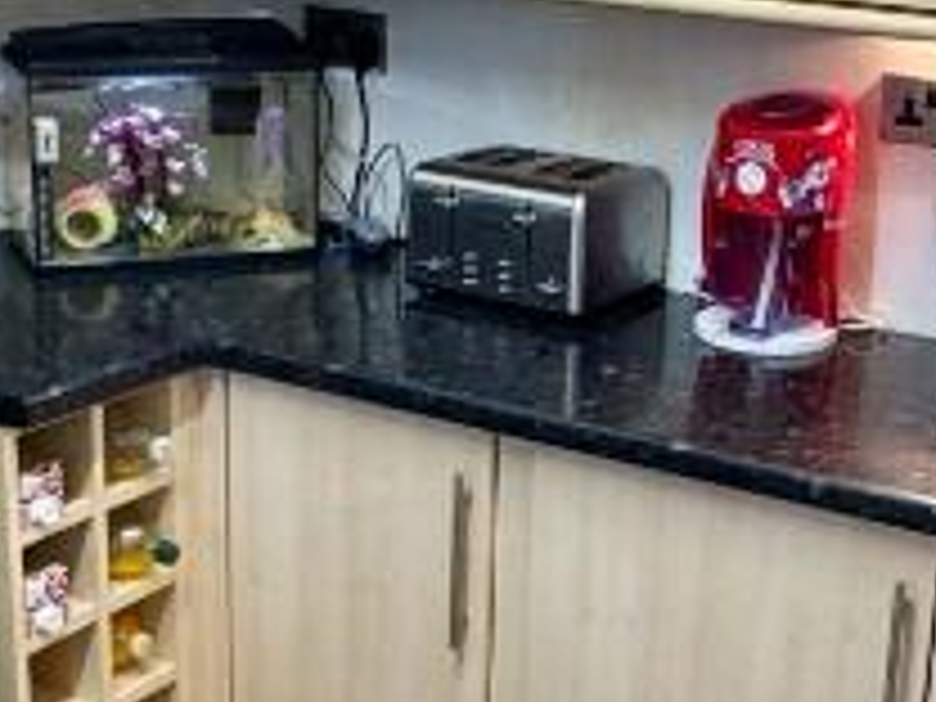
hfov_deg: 28.1
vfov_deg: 21.3
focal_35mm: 69
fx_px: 1866
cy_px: 356
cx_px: 572
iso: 200
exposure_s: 1/50
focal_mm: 2.22
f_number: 2.2
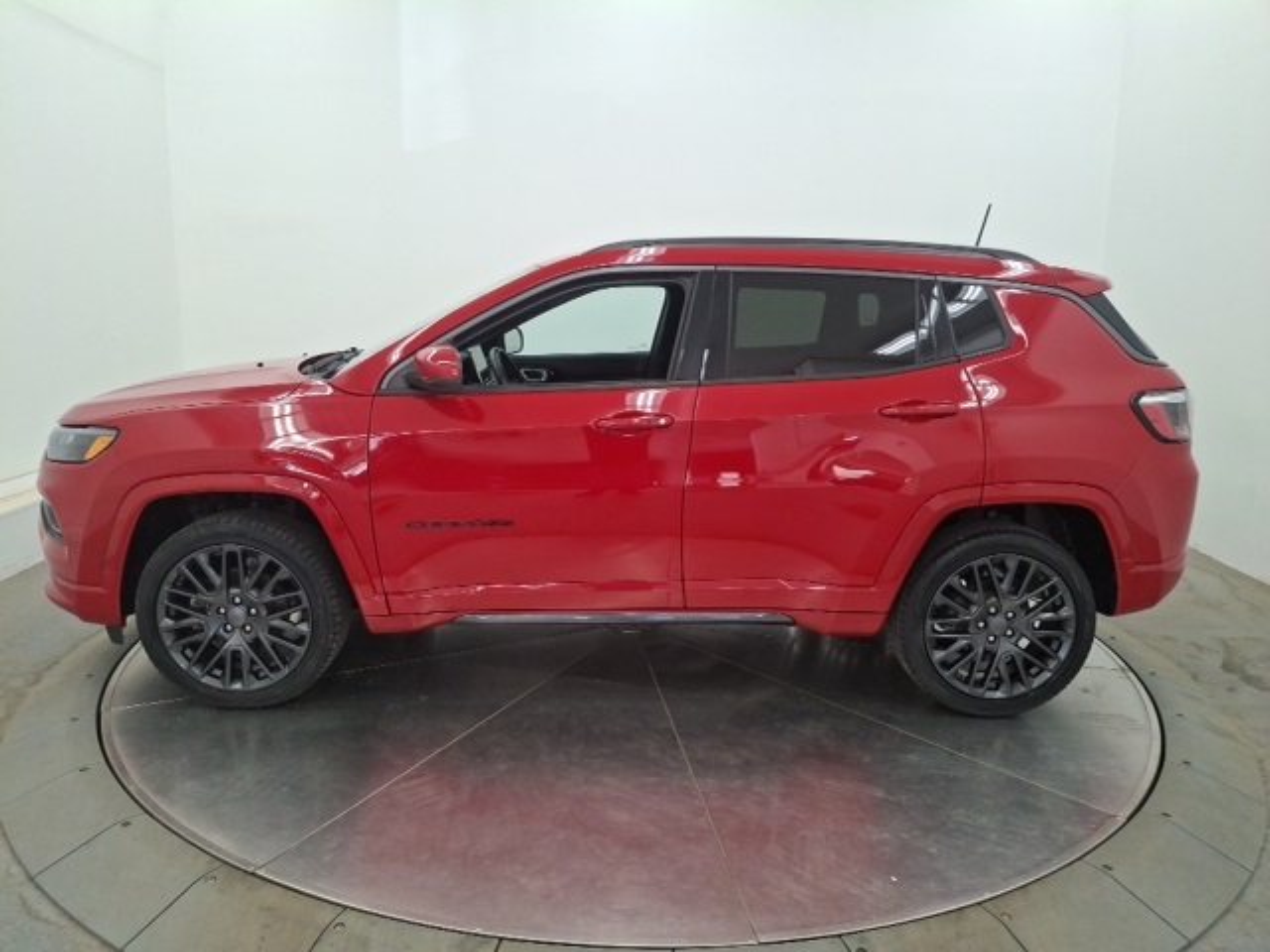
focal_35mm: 25
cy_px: 476
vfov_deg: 54.9
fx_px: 917
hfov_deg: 69.4
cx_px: 635
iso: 139
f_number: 1.8
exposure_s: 1/120
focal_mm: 4.69
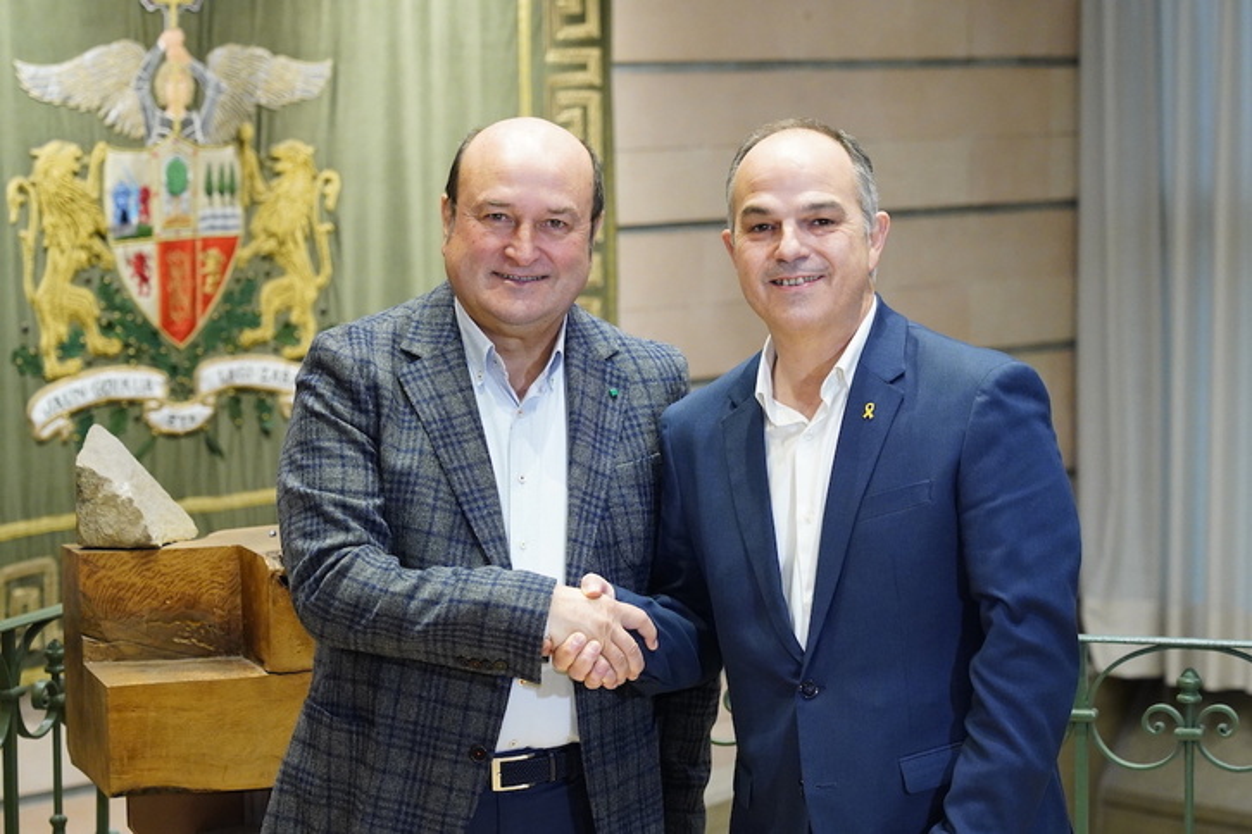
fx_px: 3651
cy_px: 417
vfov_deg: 13.0
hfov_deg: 19.5
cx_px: 626
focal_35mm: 105
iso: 5000
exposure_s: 1/200
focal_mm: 105
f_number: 5.6
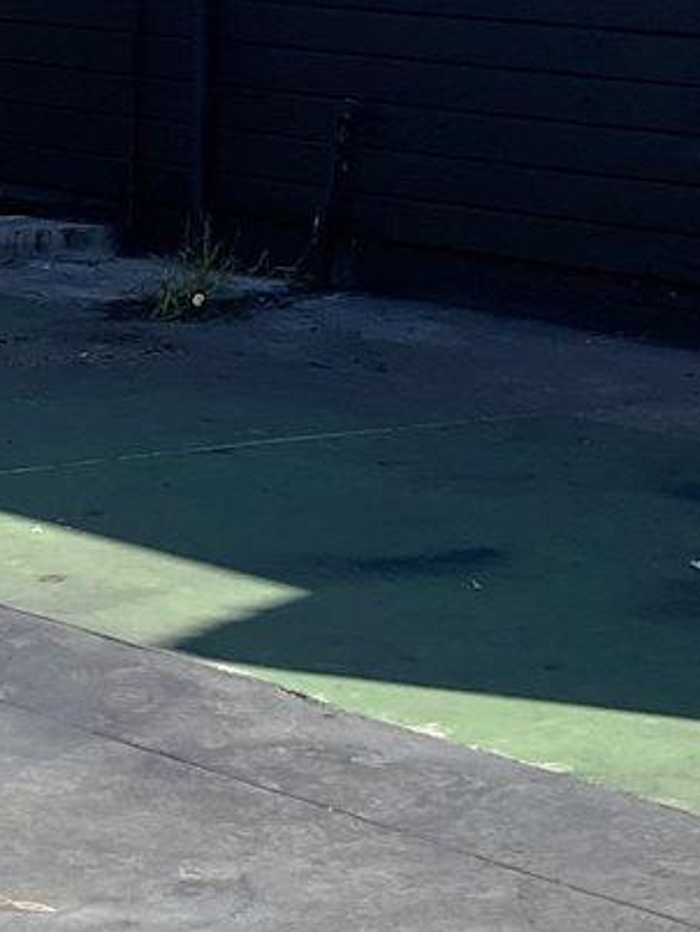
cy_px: 348
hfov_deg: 9.9
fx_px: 4013
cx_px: -25
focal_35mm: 149
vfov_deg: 13.2
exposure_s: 1/1585
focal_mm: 4.25
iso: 32
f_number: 1.8
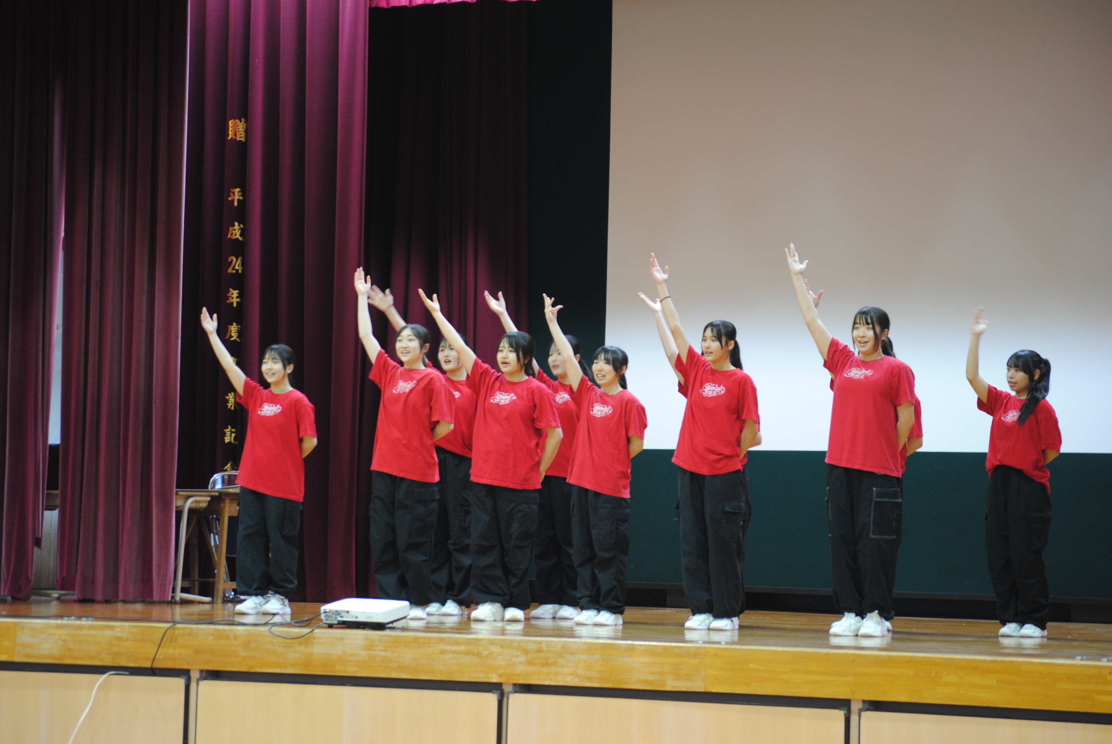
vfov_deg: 12.7
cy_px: 372
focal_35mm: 108
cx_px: 556
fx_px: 3340
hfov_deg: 18.9
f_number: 4.2
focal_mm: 72
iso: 400
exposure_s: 1/13
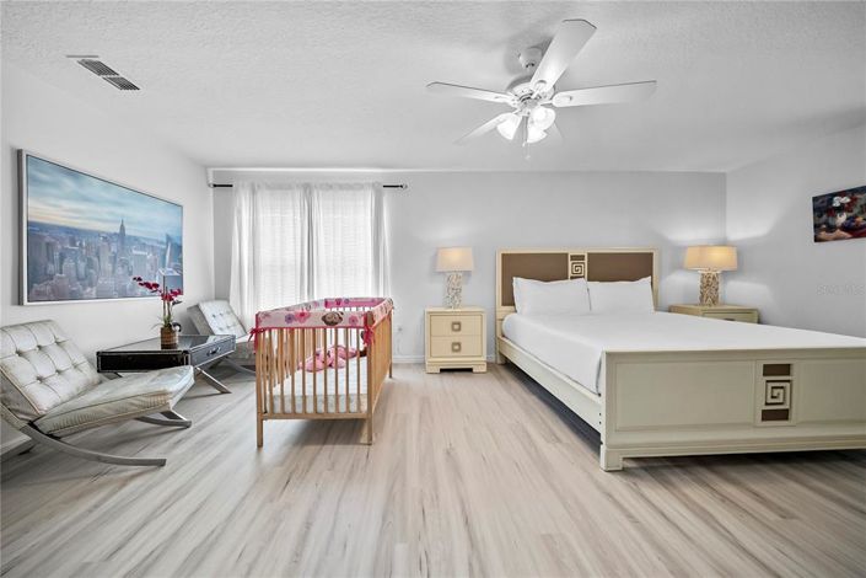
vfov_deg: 90.0
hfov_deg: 112.6
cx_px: 433
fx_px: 289
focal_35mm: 12
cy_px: 289
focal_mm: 12
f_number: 6.3
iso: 1600
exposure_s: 1/25
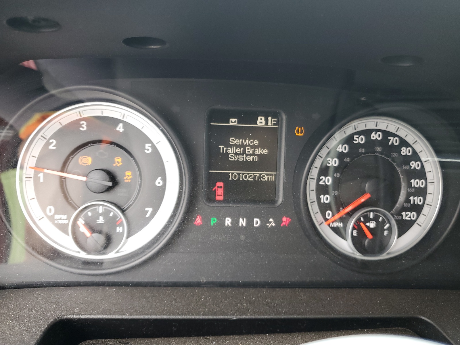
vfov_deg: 53.1
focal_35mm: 26
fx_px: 346
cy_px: 172
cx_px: 230
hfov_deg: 67.3
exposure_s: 1/120
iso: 69
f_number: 1.5
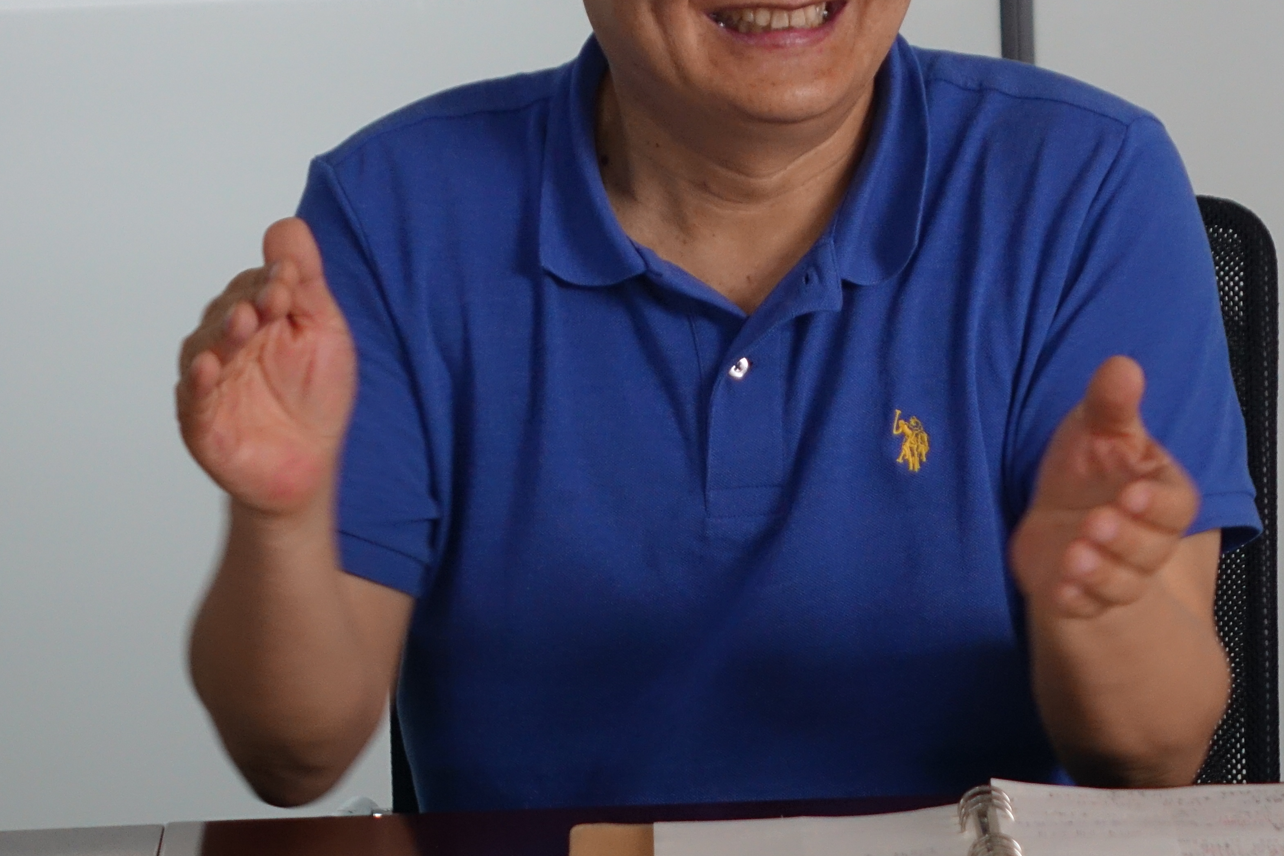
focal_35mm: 223
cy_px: 193
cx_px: 783
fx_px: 7953
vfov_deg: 6.2
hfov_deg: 9.2
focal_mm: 47.05
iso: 800
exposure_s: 1/125
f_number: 2.8
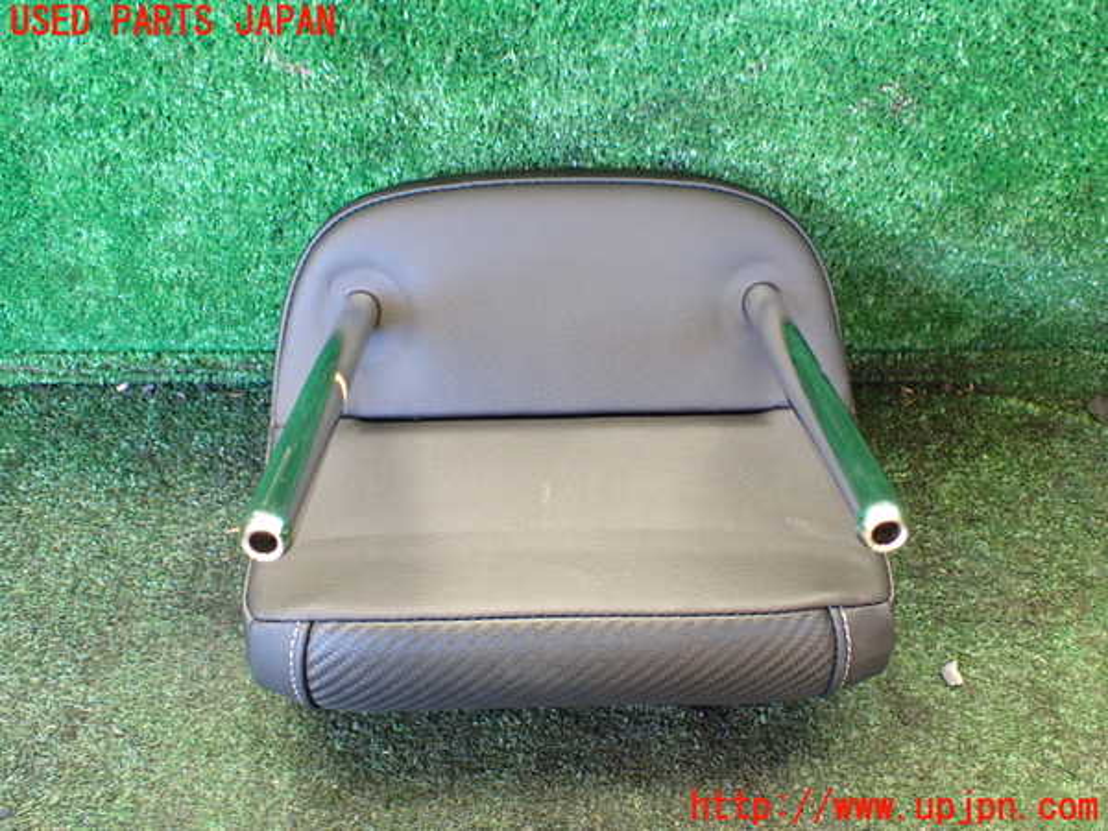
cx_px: 554
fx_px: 960
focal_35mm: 30
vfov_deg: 46.8
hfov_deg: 60.0
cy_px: 416
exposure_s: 1/50
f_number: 2.3
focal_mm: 5.4
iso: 800
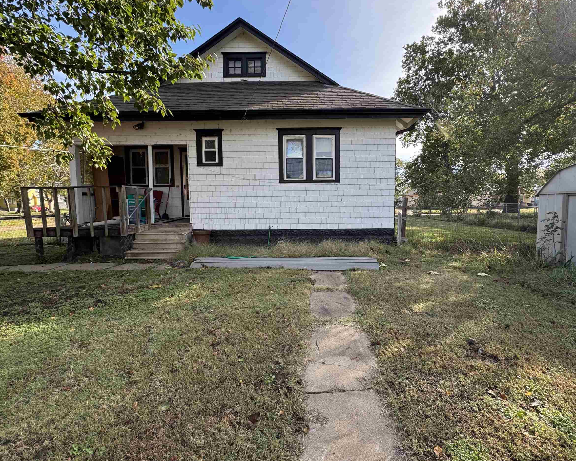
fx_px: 307
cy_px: 227
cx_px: 311
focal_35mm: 18
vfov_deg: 73.8
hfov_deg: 86.2
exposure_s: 1/304
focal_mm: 2.22
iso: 40
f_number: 2.2
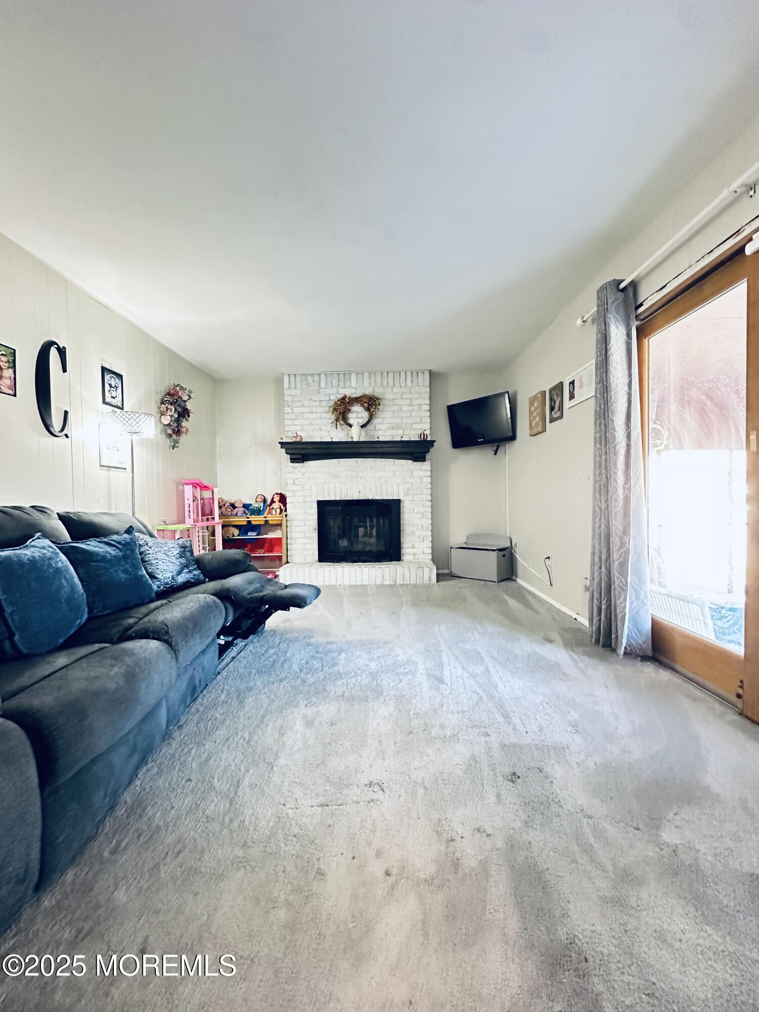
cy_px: 506
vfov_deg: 102.1
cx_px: 380
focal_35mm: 14
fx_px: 409
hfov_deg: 85.7
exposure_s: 1/40
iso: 1250
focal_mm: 2.22
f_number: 2.2
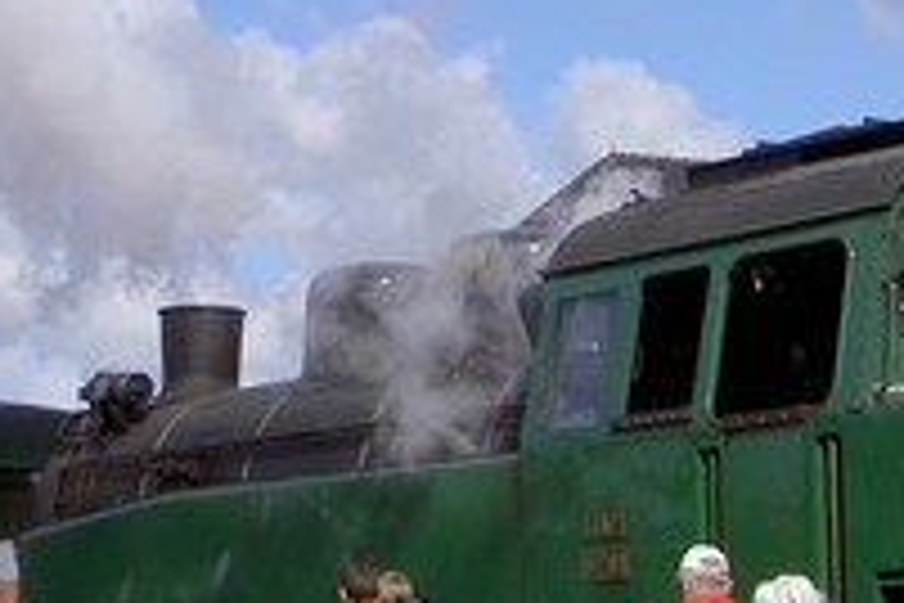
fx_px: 3038
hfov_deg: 16.9
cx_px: 319
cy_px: 238
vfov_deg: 11.3
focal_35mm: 121
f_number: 4.7
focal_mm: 8
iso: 100
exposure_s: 1/640
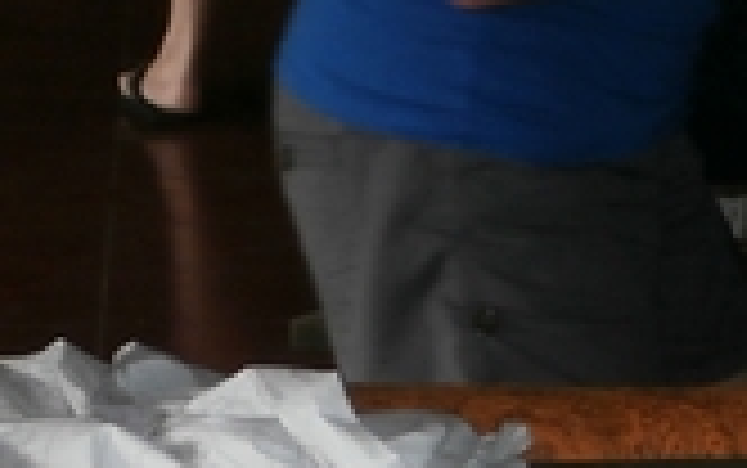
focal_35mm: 261
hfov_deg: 8.0
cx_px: -144
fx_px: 5317
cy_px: 927
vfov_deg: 5.0
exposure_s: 1/40
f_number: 4.7
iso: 200
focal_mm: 12.1
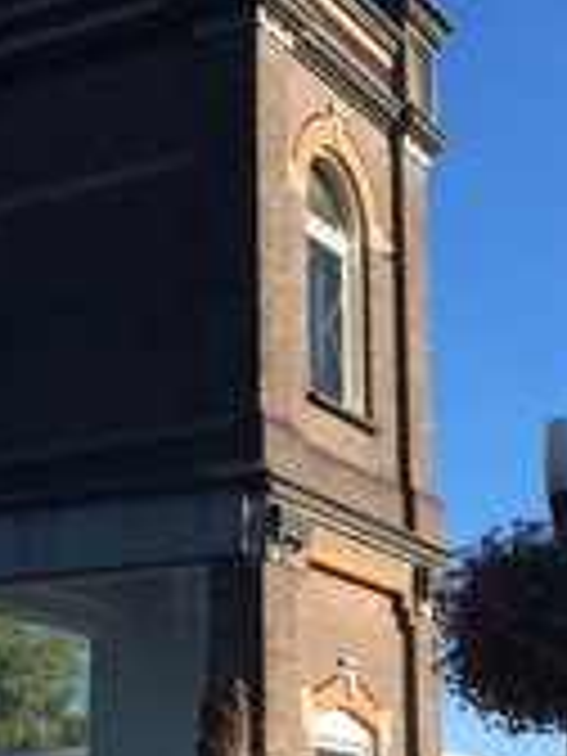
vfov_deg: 23.5
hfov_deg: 17.5
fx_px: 1813
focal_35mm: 83
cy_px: 495
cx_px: 68
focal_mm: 4.15
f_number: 2.2
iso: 25
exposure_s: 1/845
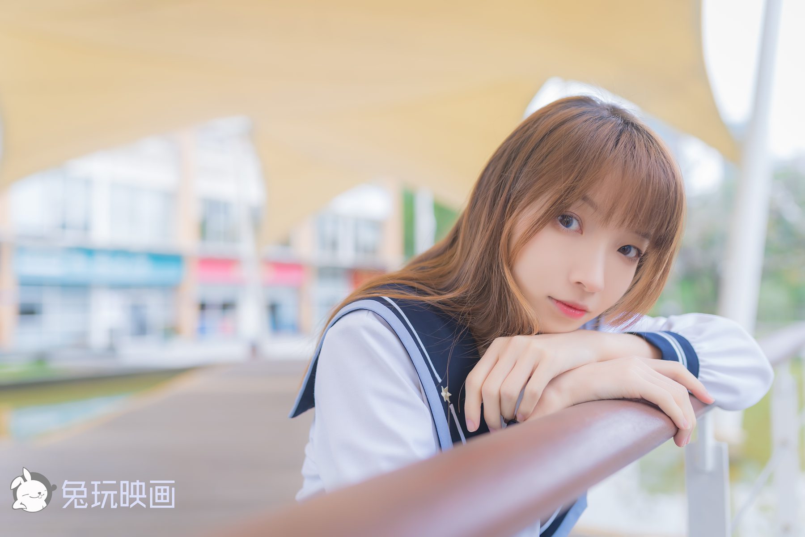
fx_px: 783
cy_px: 268
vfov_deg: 37.9
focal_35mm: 35
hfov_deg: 54.4
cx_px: 402
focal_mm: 35
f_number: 2
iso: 100
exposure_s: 1/200
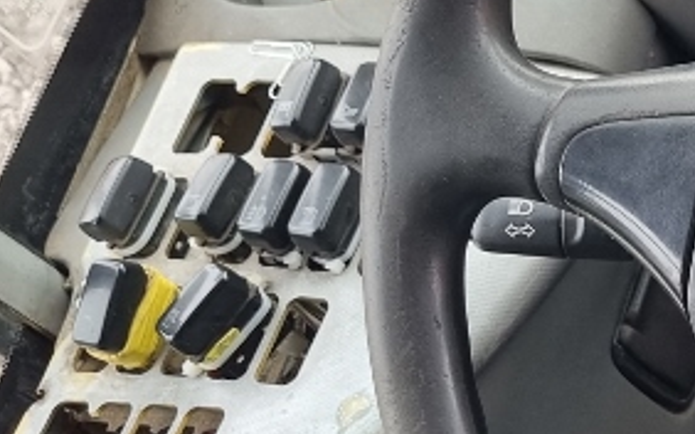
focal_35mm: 100
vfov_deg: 13.0
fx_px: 1893
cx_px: 981
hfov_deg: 18.8
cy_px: 141
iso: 100
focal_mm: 5.4
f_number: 1.8
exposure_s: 1/100
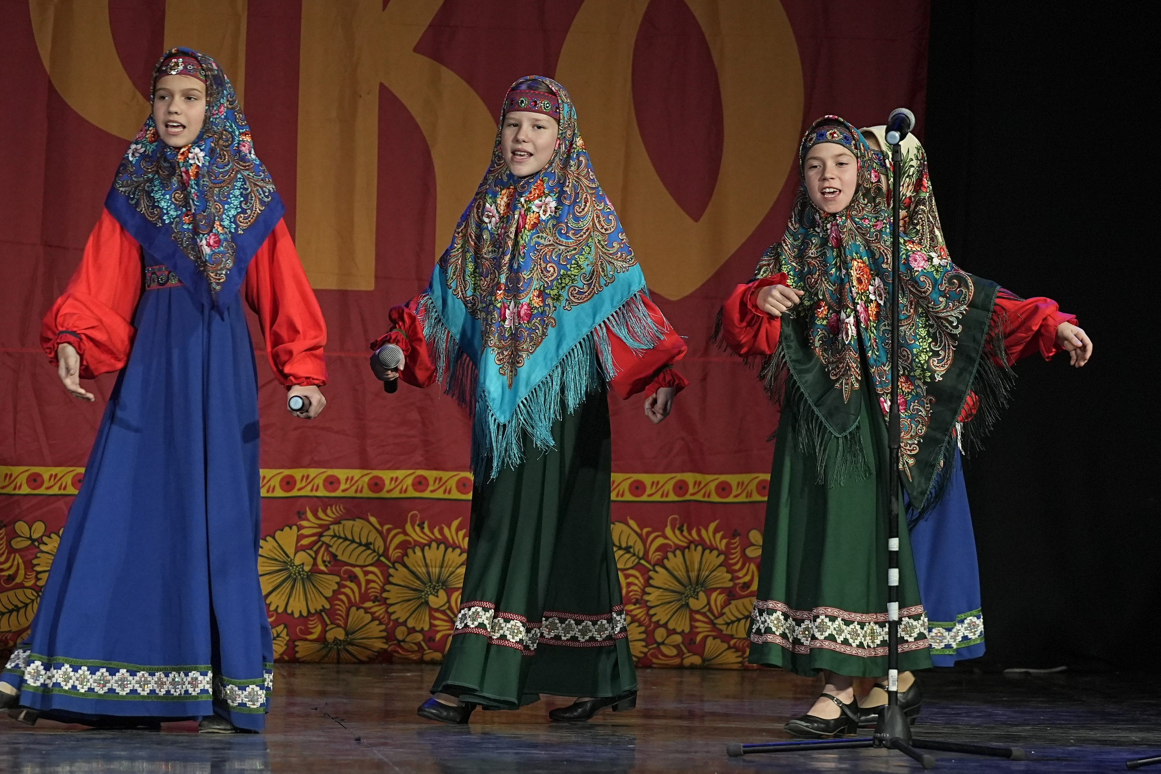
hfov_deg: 8.3
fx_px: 8030
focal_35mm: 249
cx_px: 610
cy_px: 345
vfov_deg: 5.5
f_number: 4
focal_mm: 149
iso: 2500
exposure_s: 1/400
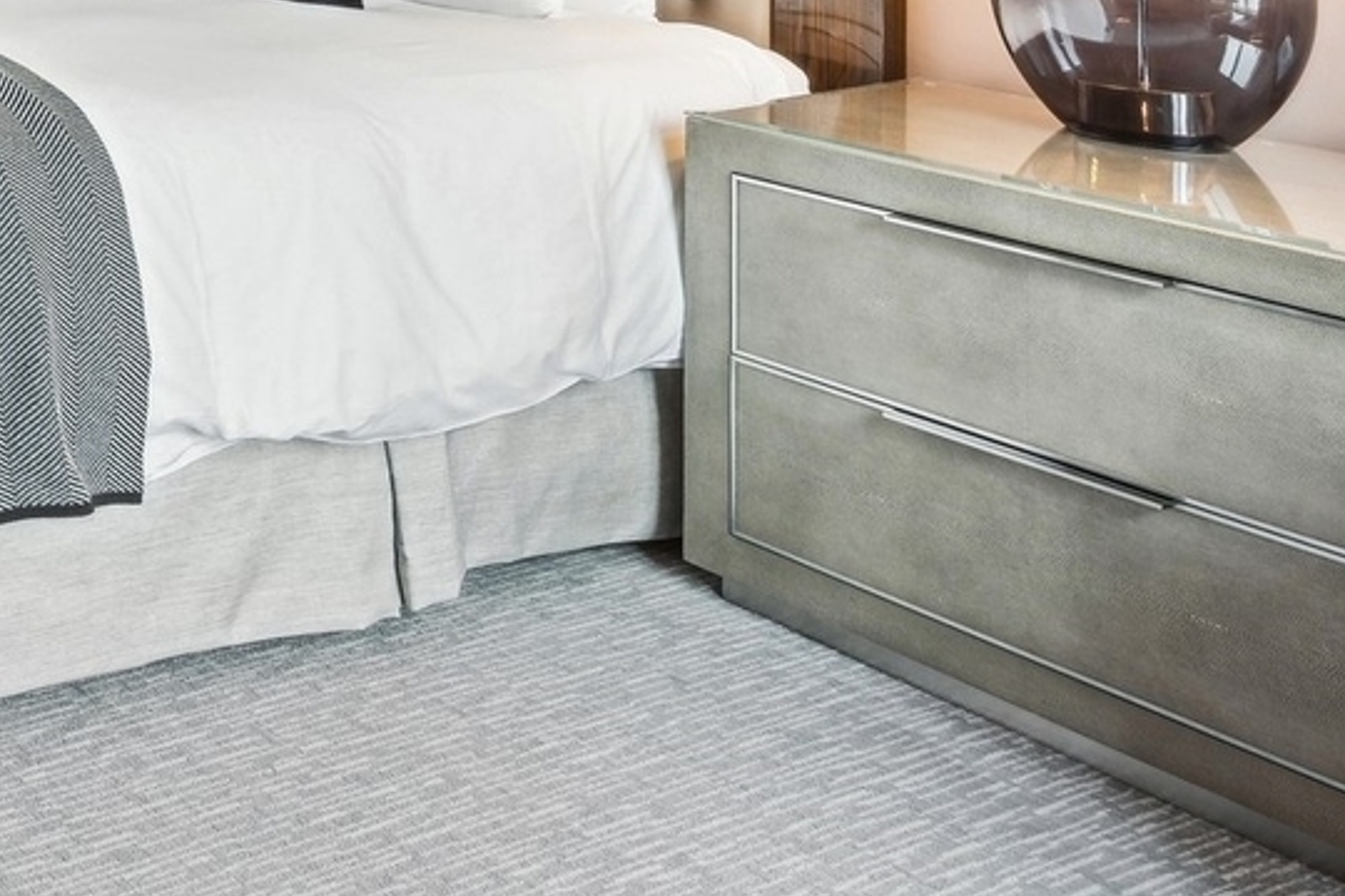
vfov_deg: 24.8
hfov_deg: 29.5
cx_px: -575
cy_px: -301
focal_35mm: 46
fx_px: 1737
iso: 200
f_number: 9.5
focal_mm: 15.5
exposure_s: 1/3.33
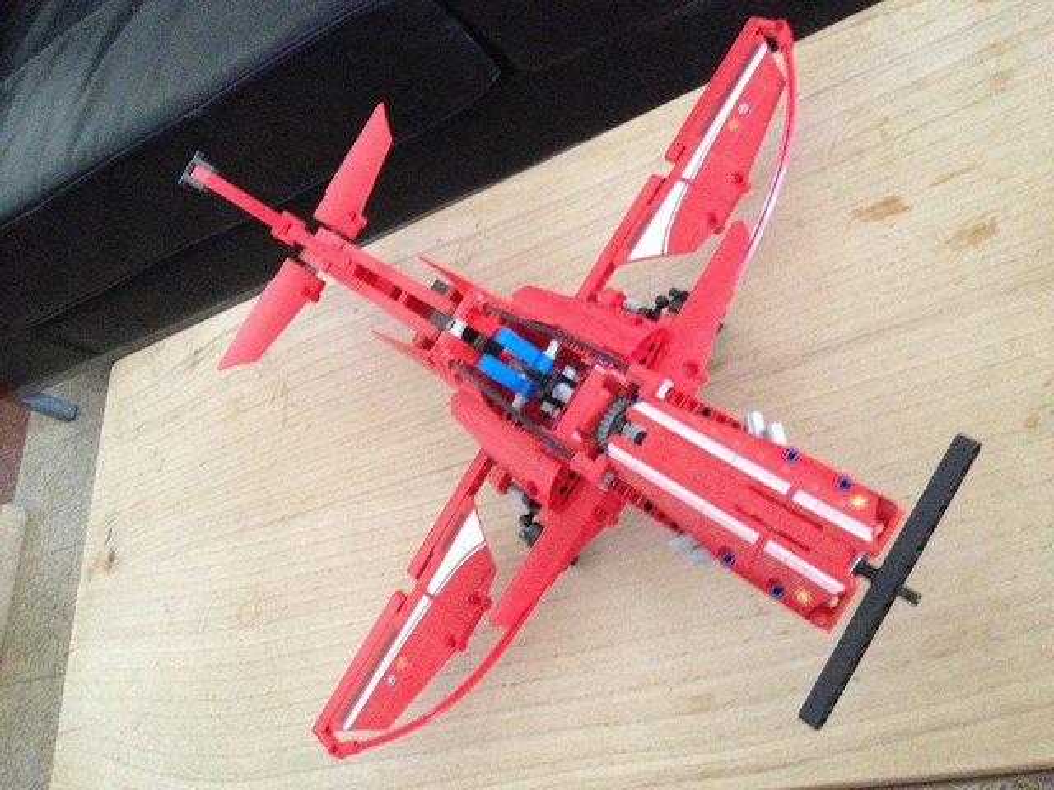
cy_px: 395
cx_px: 527
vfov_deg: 40.7
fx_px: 1066
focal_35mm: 35
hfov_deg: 52.6
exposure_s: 1/15
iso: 800
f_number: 2.4
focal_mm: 4.28
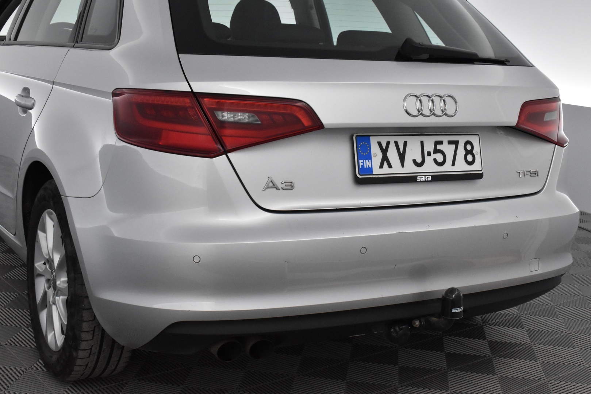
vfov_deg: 26.5
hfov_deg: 38.9
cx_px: 296
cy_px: 197
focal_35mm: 51
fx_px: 837
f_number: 7.1
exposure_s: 1/160
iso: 3200
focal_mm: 34
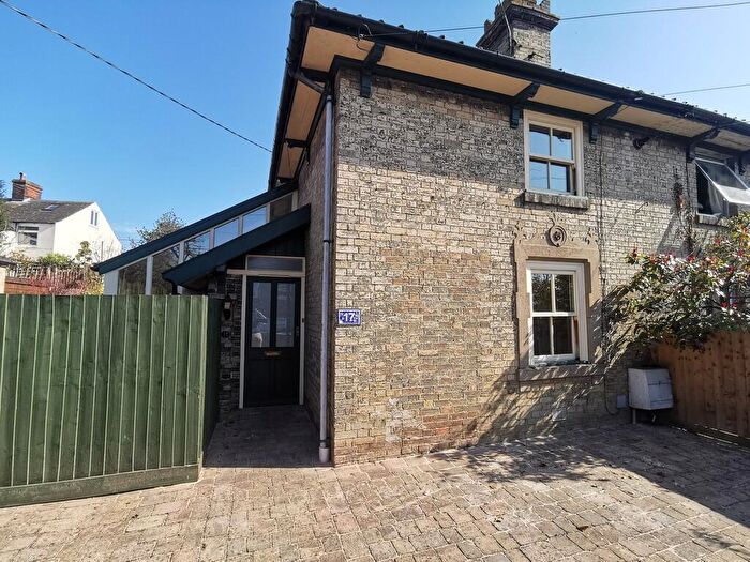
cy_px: 281
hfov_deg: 91.0
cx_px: 375
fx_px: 368
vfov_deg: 74.7
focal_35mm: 17
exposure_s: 1/517
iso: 50
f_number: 2.2
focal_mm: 2.26
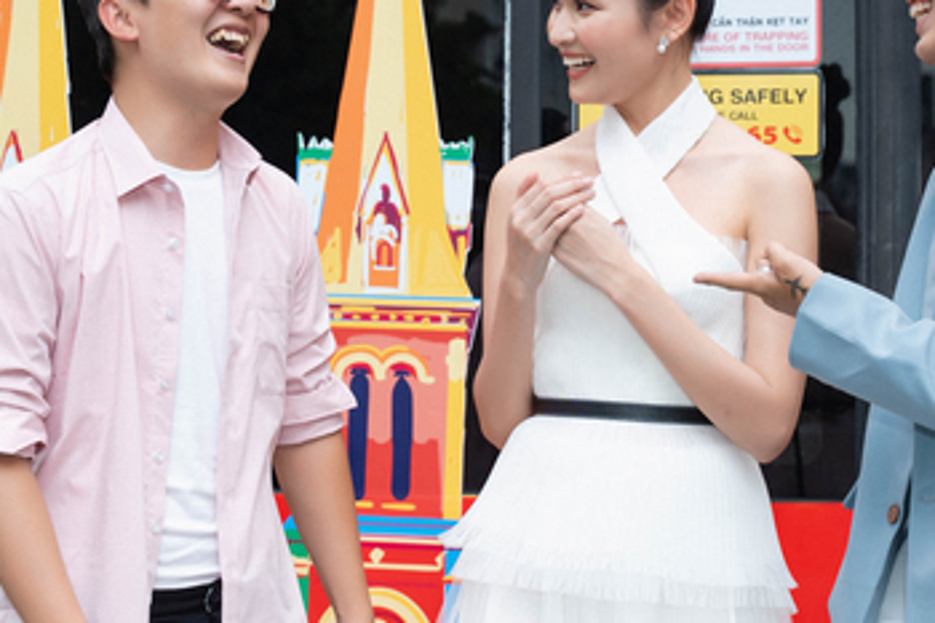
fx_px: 2907
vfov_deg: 12.2
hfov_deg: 18.3
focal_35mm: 112
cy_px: 277
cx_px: 556
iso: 250
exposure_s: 1/250
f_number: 4
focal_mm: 49
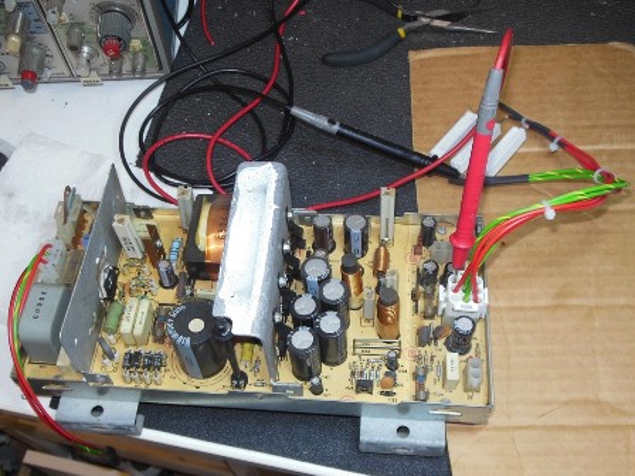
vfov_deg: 42.9
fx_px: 605
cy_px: 238
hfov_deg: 55.4
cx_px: 318
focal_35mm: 33
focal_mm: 6
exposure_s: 1/30
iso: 125
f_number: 3.5
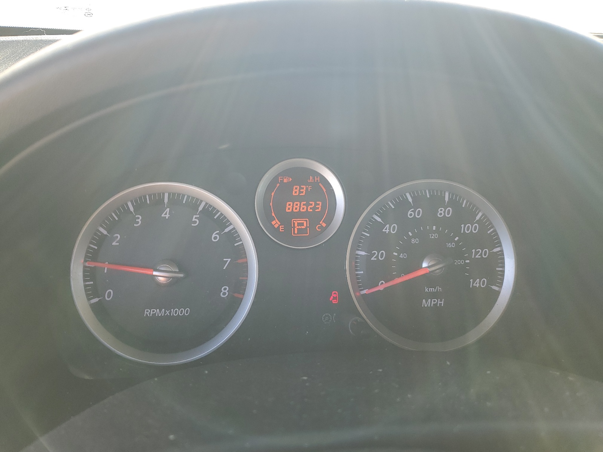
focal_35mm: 26
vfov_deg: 53.1
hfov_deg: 67.3
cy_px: 226
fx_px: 453
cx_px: 302
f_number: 1.5
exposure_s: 1/312
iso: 50
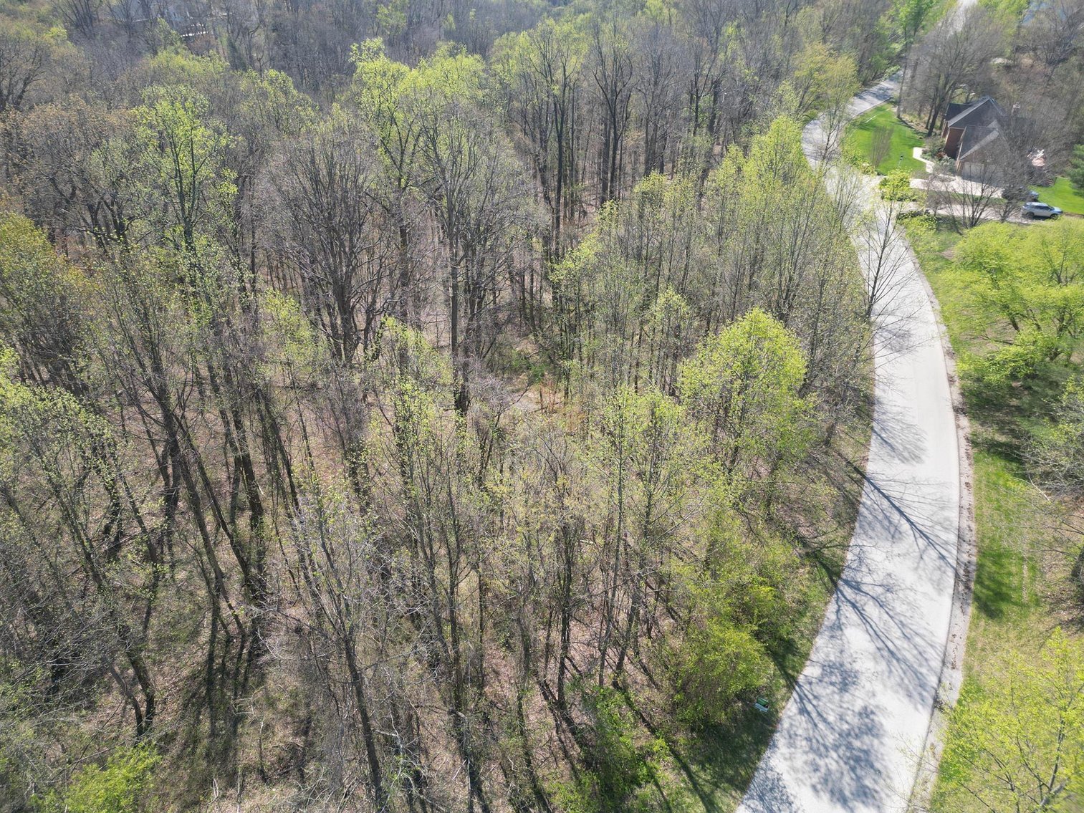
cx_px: 542
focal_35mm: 24
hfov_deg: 71.6
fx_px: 752
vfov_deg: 56.8
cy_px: 406
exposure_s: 1/1000
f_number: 1.7
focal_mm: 6.72
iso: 120
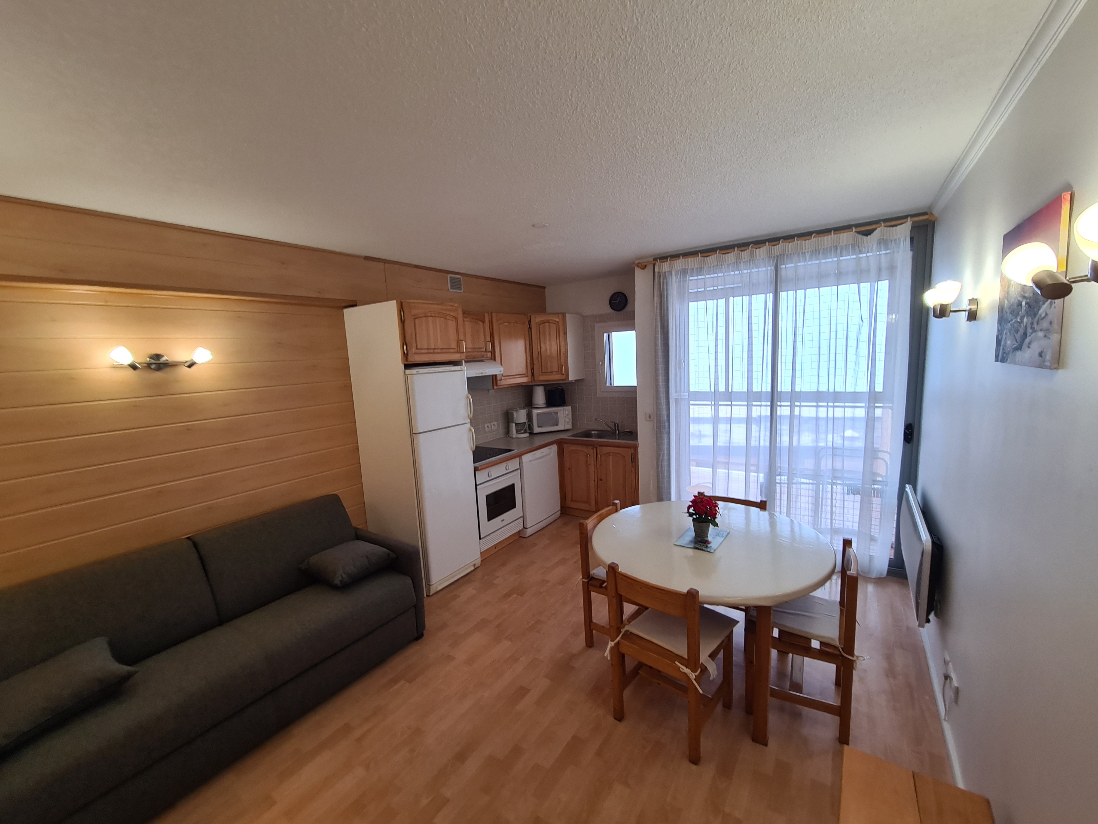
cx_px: 549
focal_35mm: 13
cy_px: 412
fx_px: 412
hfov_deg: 106.2
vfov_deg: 89.9
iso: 80
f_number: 2.2
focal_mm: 2.2
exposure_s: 1/50
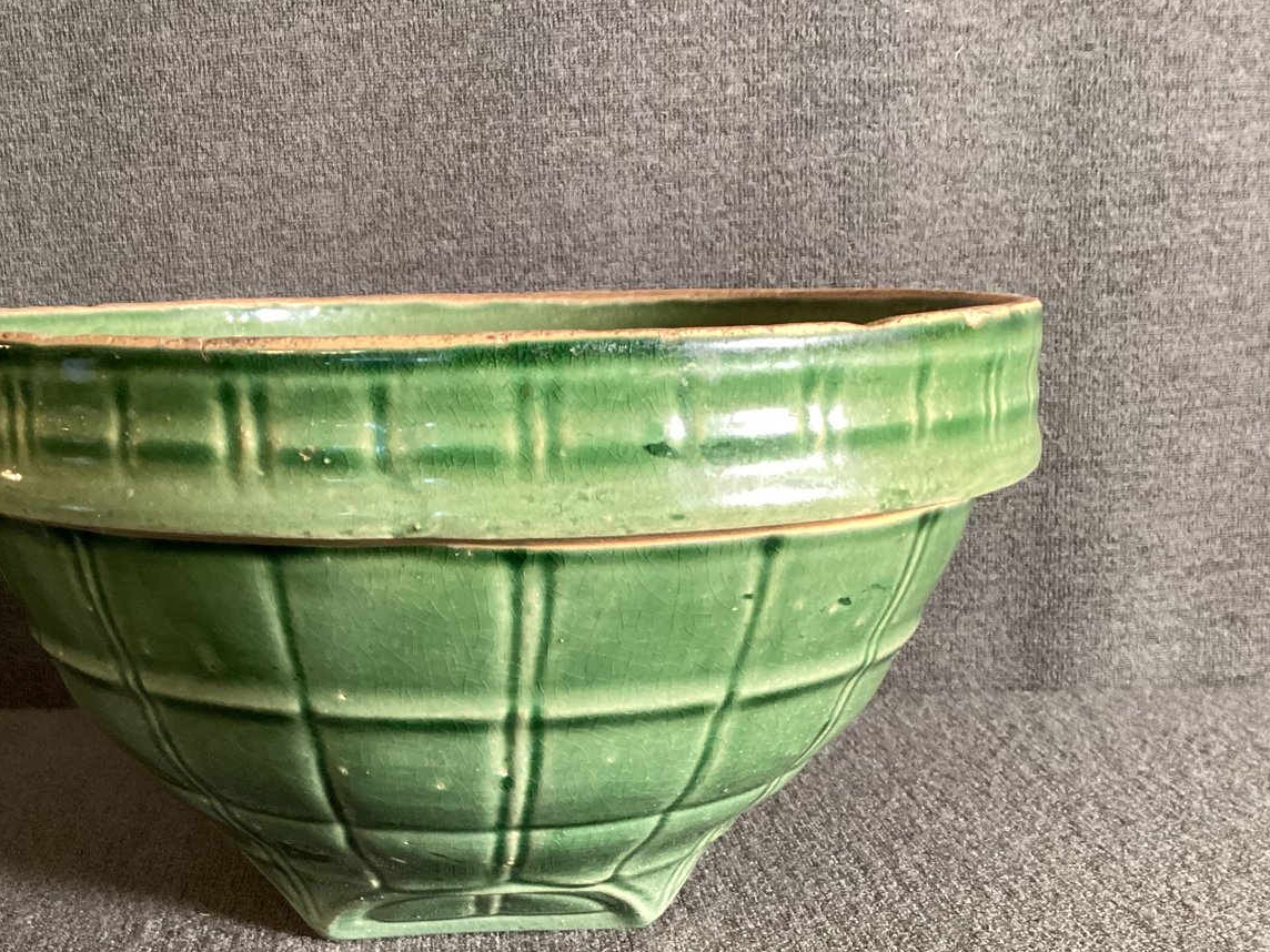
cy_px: 607
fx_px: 1504
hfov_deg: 45.2
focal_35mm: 41
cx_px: 442
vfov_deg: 34.9
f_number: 2.4
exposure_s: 1/60
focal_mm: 3.3
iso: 320
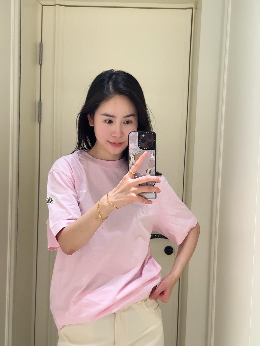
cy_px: 173
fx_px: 1241
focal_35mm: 124
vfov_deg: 15.9
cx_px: 130
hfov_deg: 12.0
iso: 80
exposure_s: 1/93
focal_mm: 6.86
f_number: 1.78
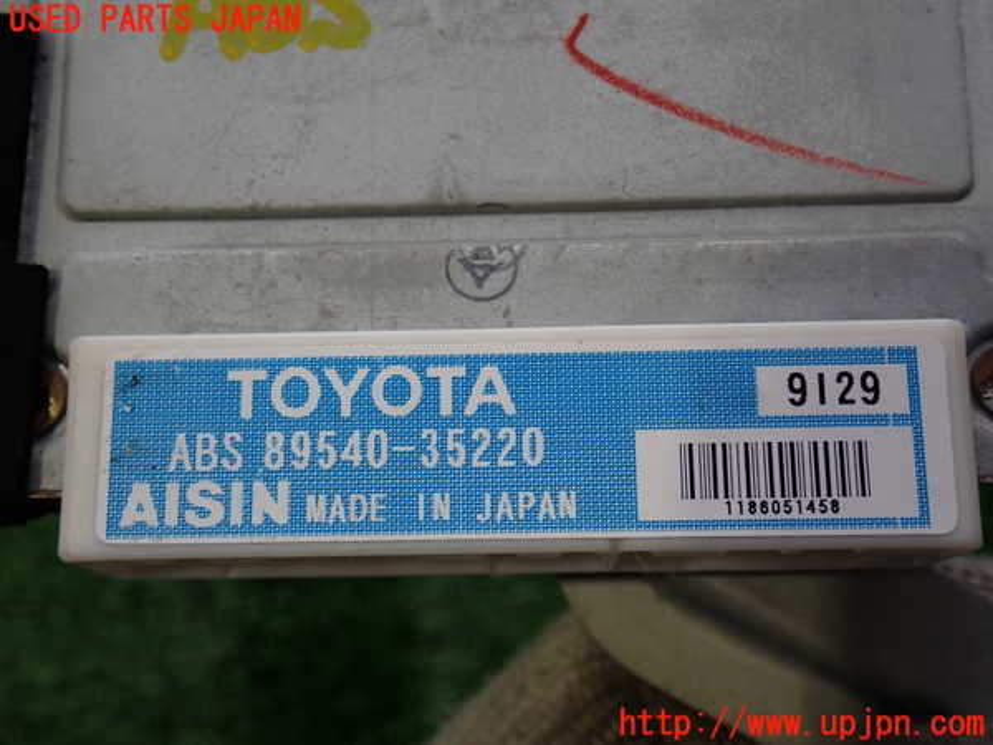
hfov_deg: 38.2
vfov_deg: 29.1
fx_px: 1434
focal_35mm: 50
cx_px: 496
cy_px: 372
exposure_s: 1/100
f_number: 3.2
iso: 200
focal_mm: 9.01
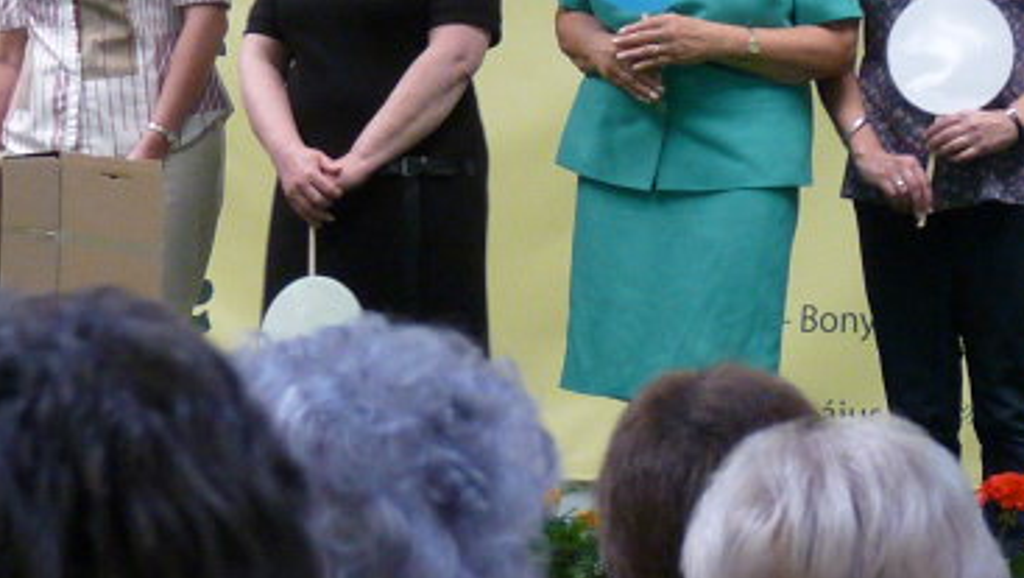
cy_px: -3
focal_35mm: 315
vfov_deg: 3.9
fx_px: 8559
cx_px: 215
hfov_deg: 6.8
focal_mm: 16.7
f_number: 3.4
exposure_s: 1/40
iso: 250
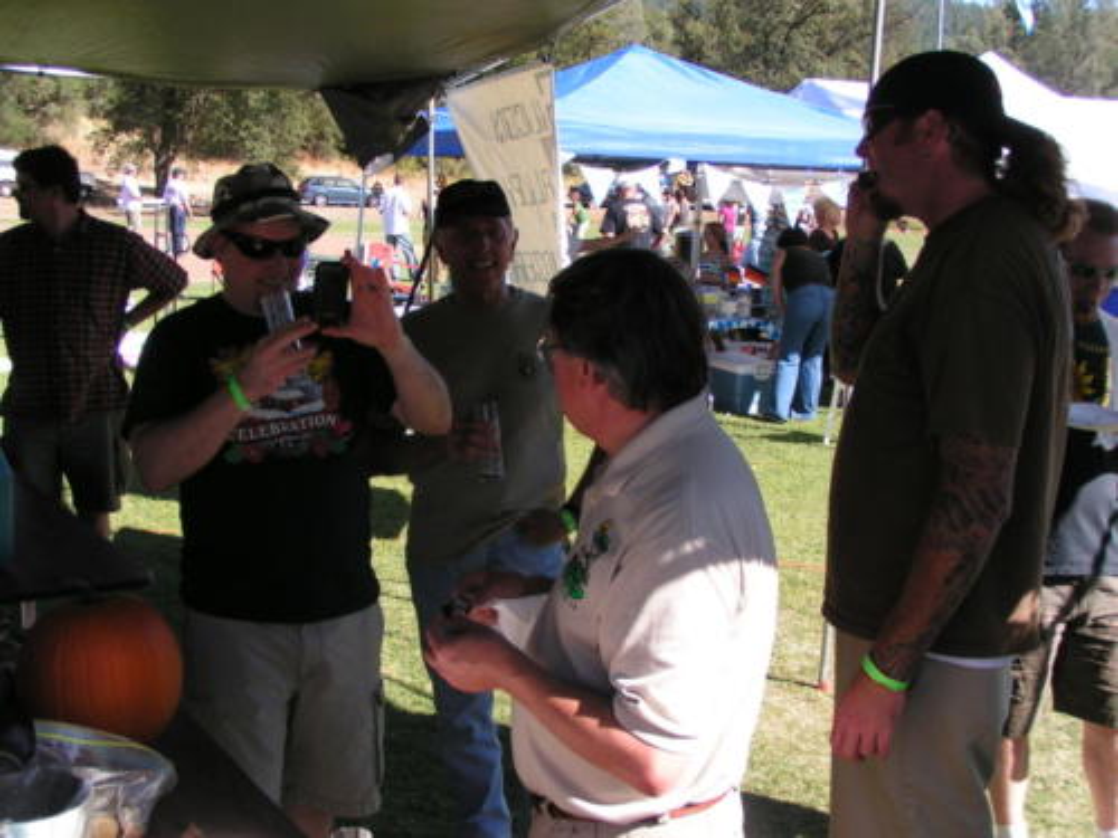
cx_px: 559
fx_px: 1389
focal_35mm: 43
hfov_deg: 43.9
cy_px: 419
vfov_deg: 33.6
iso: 50
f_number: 5
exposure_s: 1/200
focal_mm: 6.6
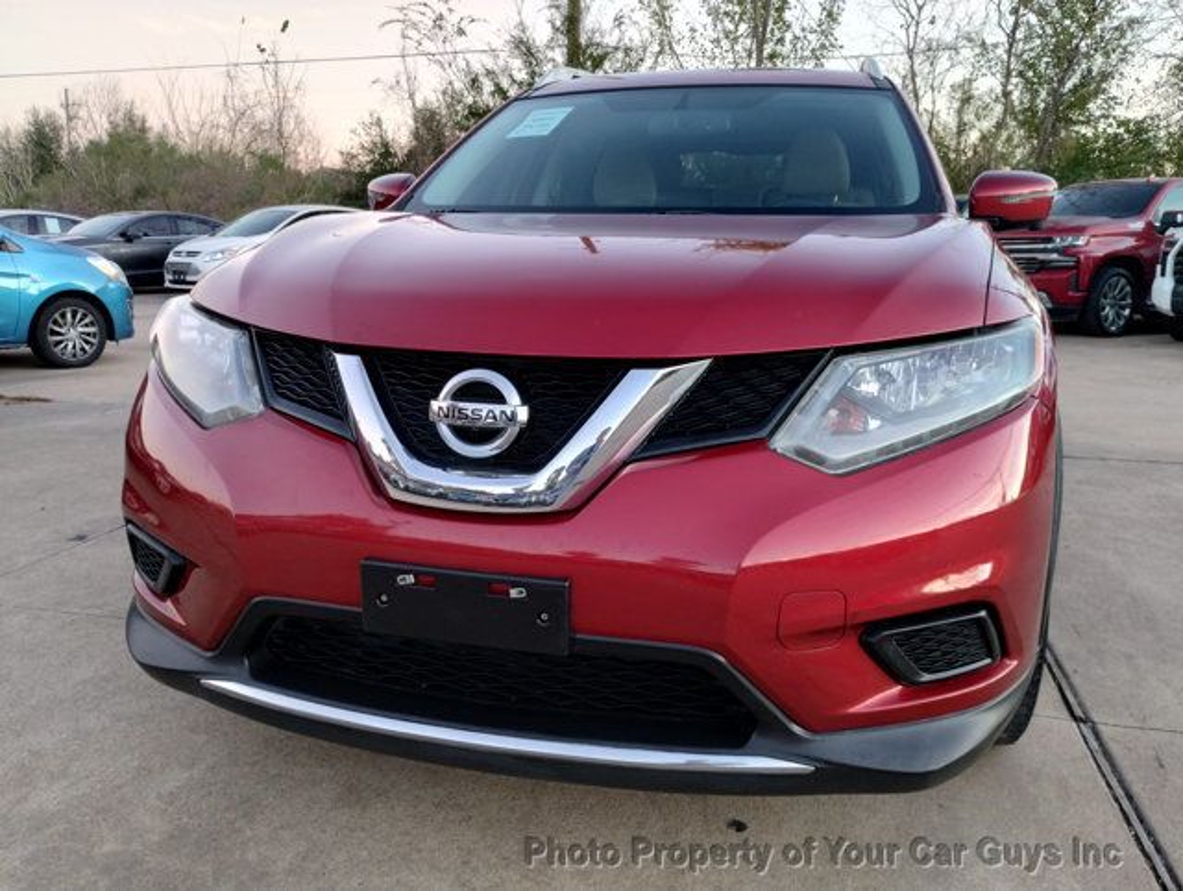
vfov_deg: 49.9
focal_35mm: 28
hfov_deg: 63.4
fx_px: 958
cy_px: 446
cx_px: 592
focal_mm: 4.27
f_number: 1.8
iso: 400
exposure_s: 1/30
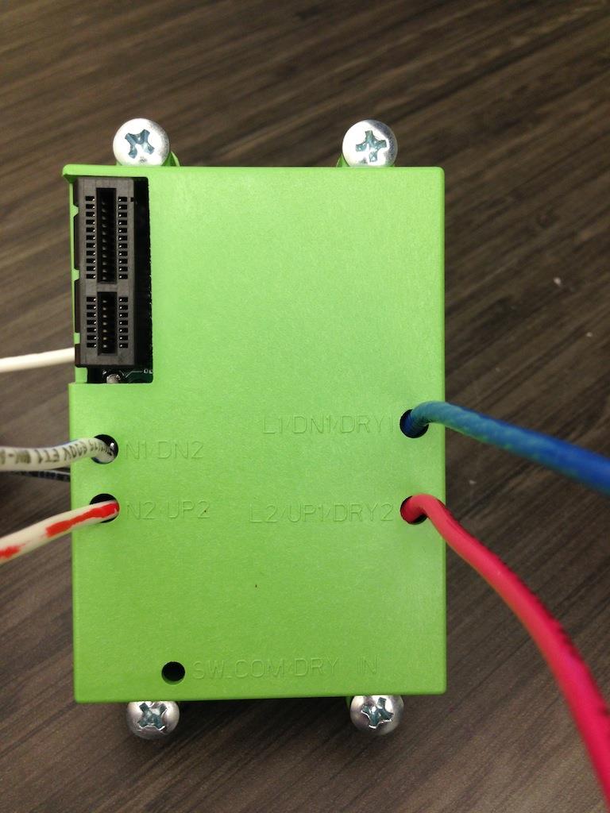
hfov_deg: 42.9
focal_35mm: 33
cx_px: 305
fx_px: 775
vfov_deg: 55.4
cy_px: 406
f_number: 2.4
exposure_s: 1/20
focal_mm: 4.12
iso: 80
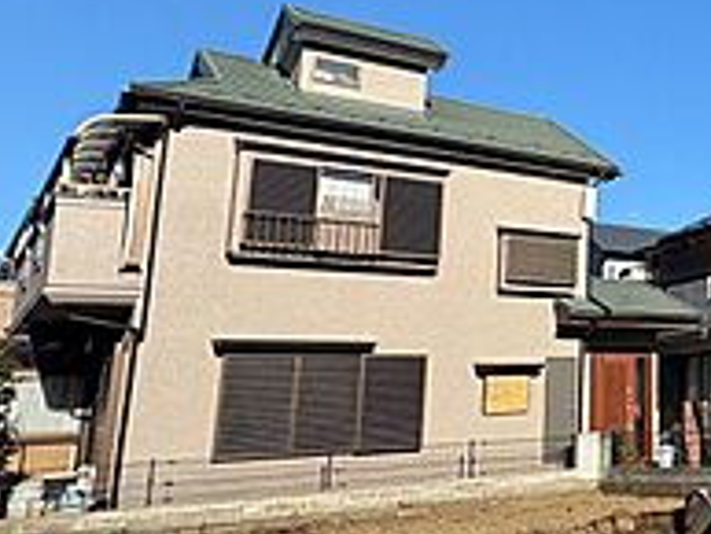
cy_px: 212
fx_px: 925
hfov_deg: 32.6
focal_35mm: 45
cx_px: 903
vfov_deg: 32.1
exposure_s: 1/1600
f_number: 2.2
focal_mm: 2.22
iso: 50
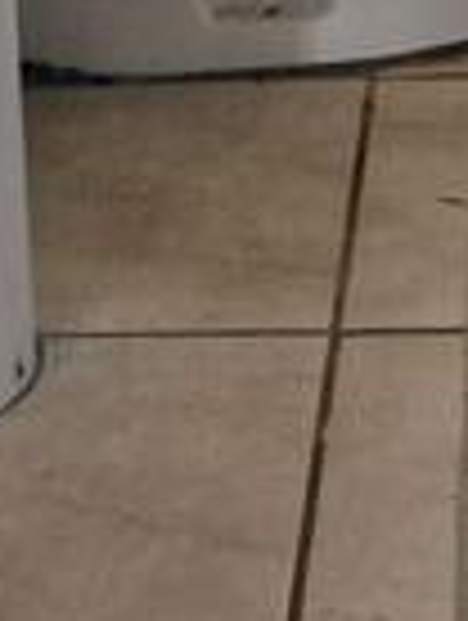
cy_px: -706
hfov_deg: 11.1
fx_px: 2390
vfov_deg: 12.6
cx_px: 472
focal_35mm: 133
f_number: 1.8
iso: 1600
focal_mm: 5.4
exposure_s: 1/100
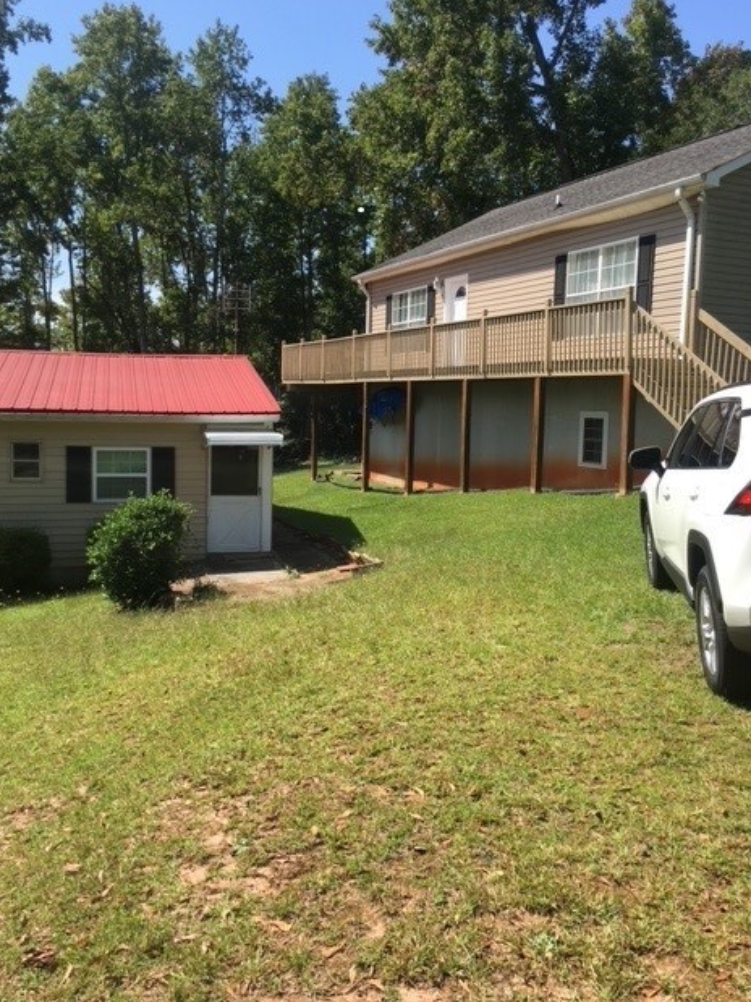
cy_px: 487
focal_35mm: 30
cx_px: 369
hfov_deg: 46.8
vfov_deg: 60.0
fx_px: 868
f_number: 2.2
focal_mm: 4.15
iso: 25
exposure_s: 1/974
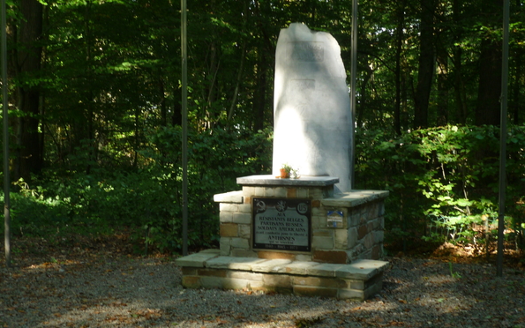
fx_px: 887
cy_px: 188
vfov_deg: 20.9
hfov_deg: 33.0
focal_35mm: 62
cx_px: 262
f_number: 3.5
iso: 100
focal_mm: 9.6
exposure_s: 1/40
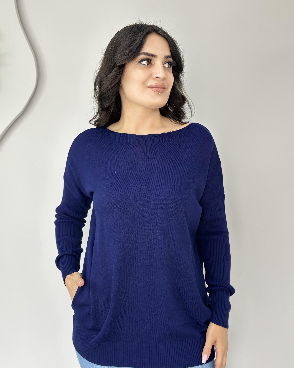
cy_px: 181
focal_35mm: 51
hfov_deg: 29.7
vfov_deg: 36.7
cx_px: 149
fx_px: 555
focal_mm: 6.86
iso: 125
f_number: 1.78
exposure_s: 1/105
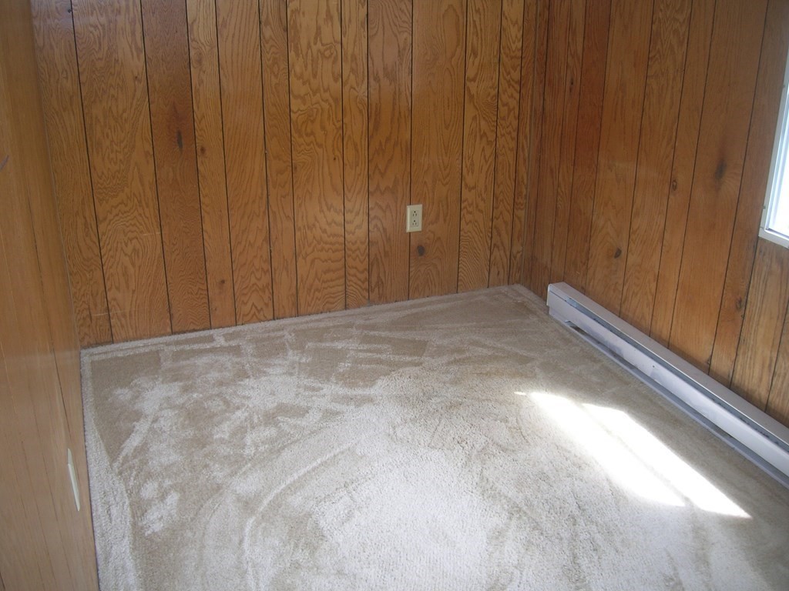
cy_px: 296
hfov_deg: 54.0
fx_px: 775
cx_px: 394
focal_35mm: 34
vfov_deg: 41.8
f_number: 2.9
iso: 50
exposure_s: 1/30
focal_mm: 5.7
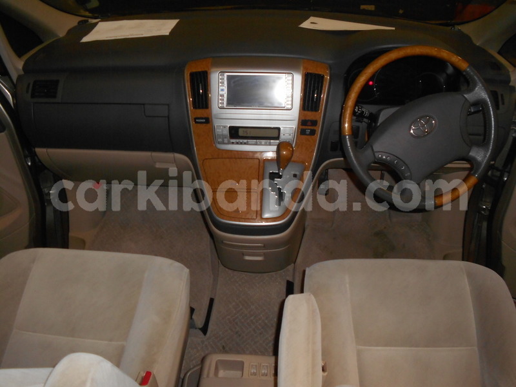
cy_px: 194
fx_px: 641
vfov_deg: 33.6
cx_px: 258
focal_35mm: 43
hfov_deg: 43.9
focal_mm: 7.7
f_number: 4.2
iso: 200
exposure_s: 1/30
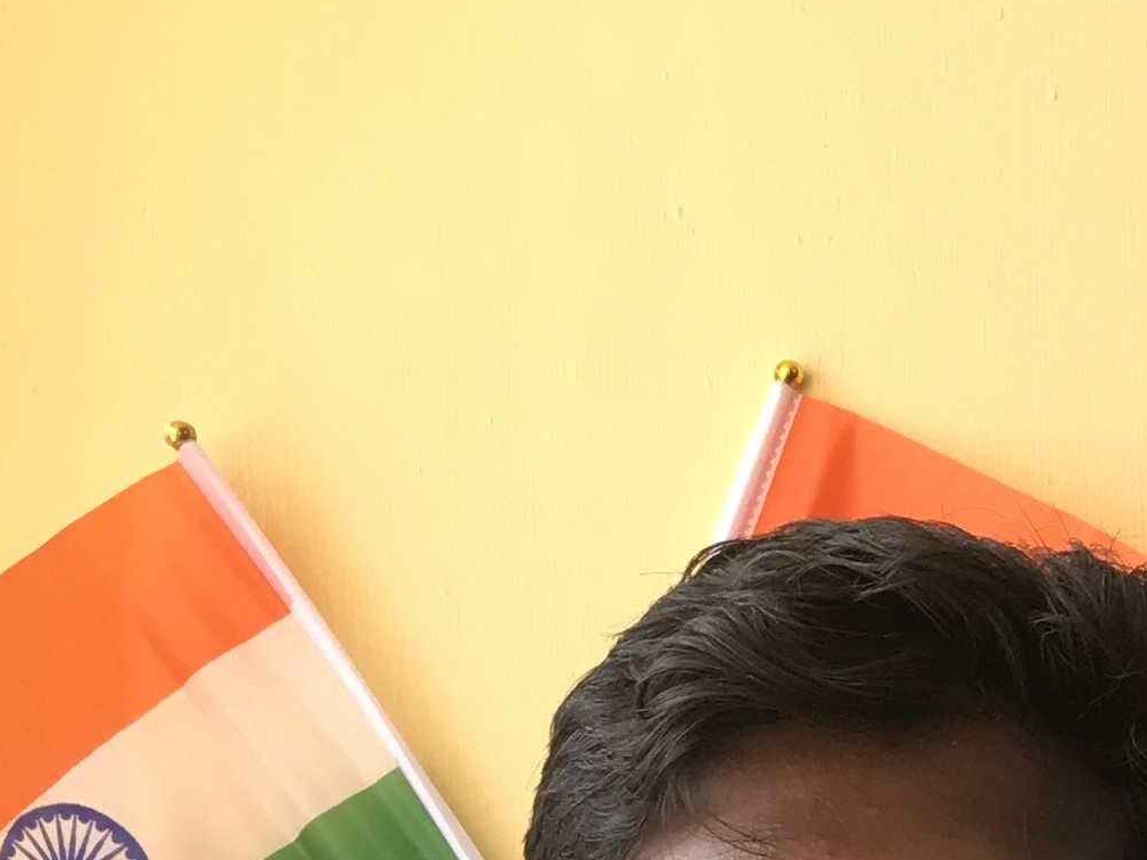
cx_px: 2087
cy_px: 1232
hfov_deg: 15.1
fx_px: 3711
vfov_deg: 12.6
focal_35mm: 112
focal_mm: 3.99
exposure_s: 1/116
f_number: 1.8
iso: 20
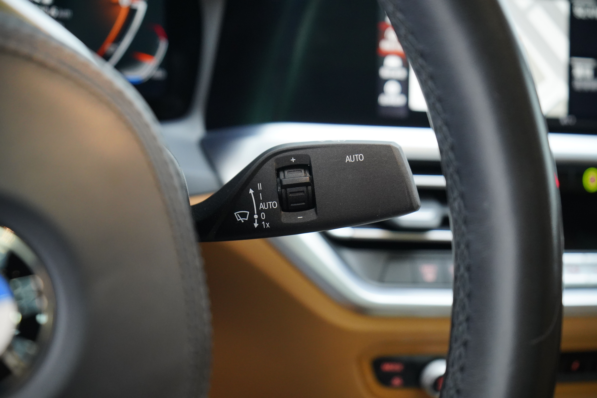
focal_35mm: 52
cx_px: 298
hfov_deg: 38.2
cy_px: 199
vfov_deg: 26.0
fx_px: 862
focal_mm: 52
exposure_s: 1/50
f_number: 4.5
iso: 3200
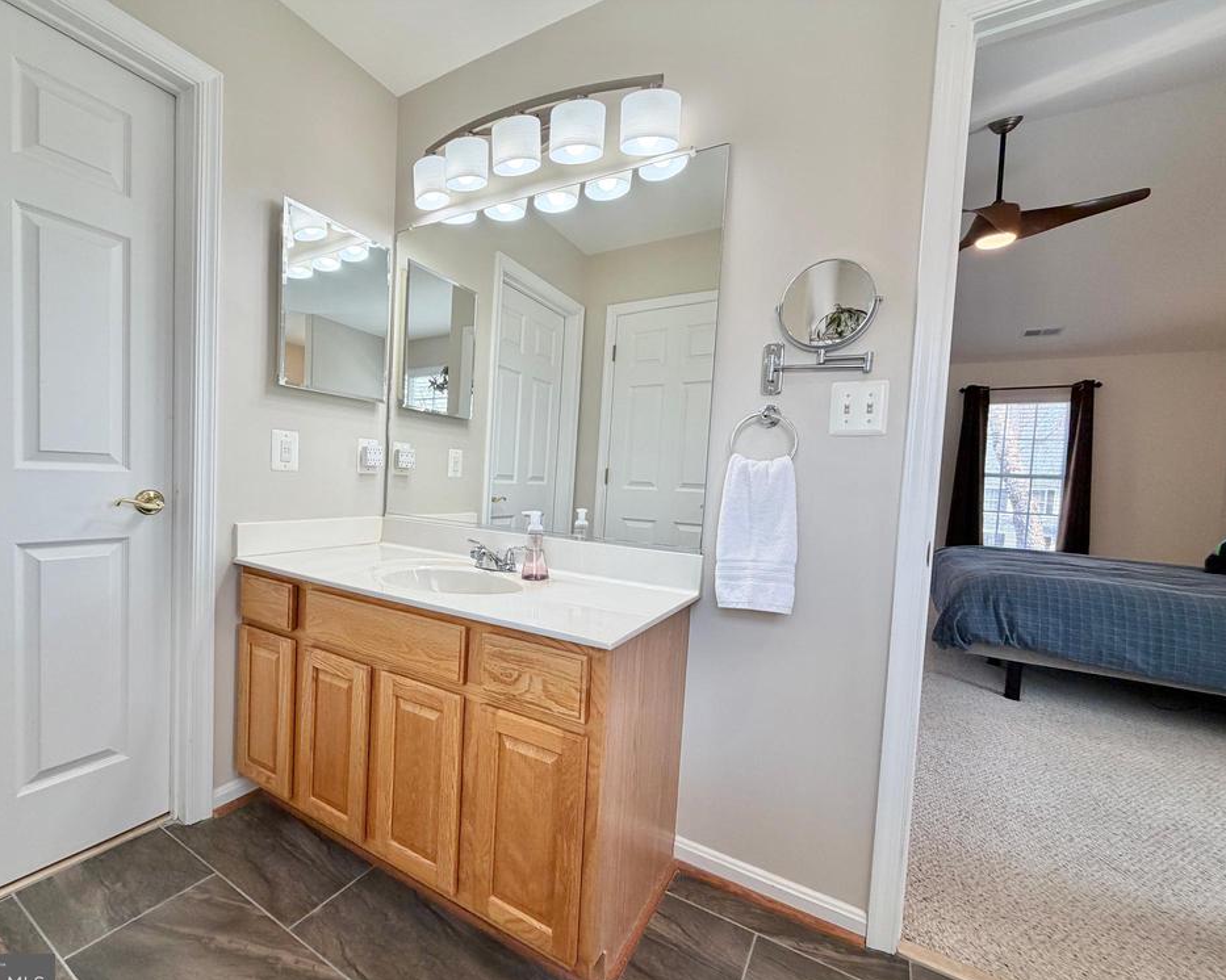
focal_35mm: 15
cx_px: 564
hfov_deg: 96.6
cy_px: 503
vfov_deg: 84.0
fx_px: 544
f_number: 2.2
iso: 64
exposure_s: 1/120
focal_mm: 2.22
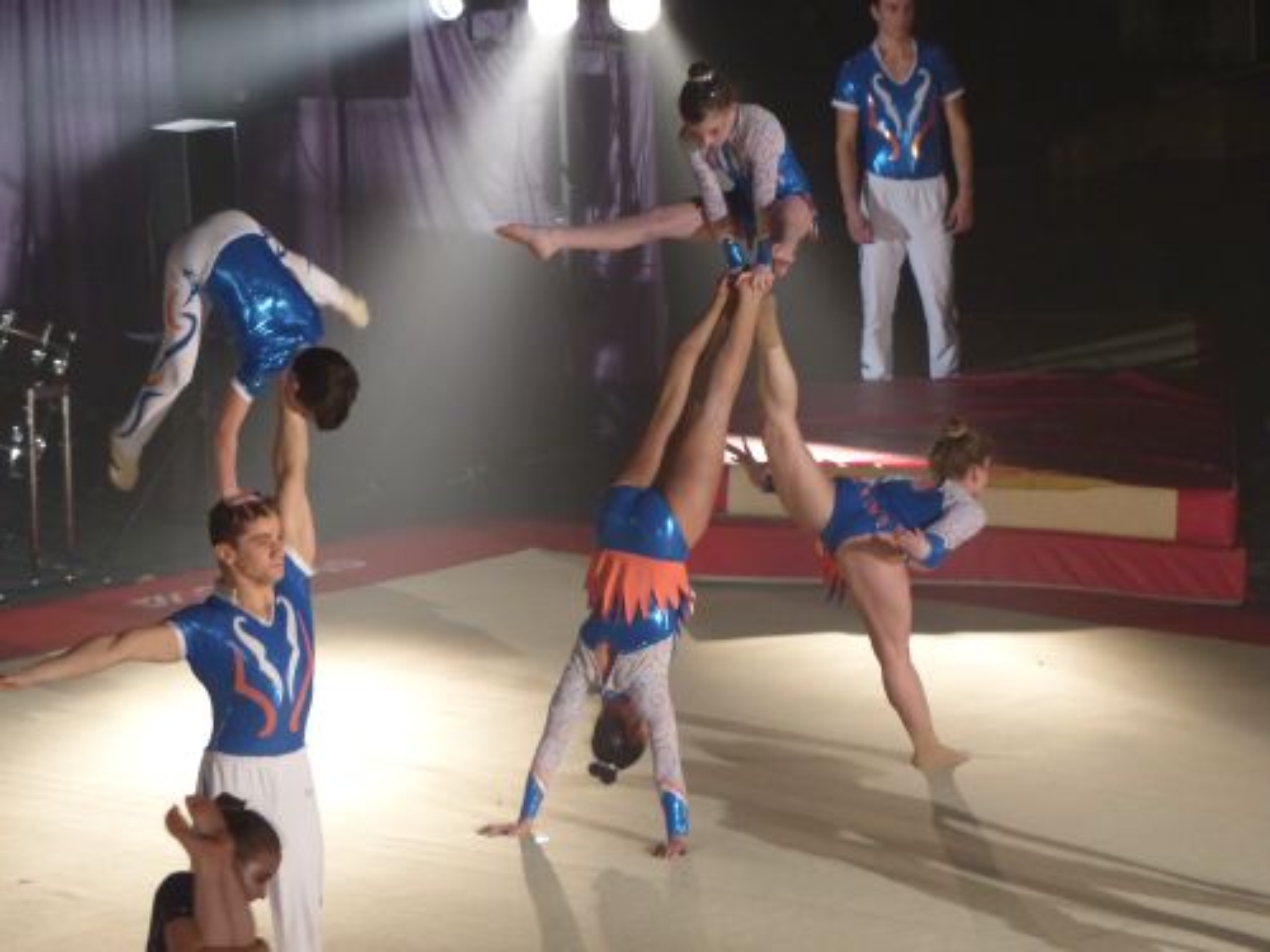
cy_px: 476
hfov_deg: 8.0
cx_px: 635
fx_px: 9135
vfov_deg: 6.0
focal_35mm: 249
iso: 400
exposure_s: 1/60
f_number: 2.8
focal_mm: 44.8
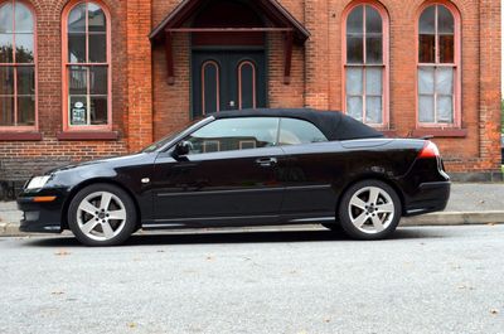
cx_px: 252
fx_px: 671
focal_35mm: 48
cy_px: 167
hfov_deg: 41.2
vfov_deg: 28.0
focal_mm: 32
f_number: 7.1
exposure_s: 1/200
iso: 200
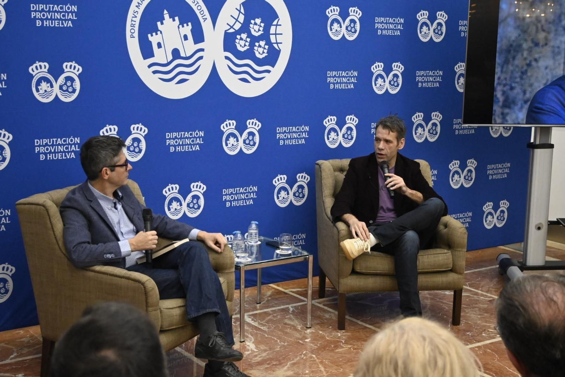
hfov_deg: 36.9
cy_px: 188
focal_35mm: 54
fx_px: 848
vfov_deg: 25.1
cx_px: 282
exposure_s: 1/160
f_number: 5.3
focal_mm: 36
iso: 6400
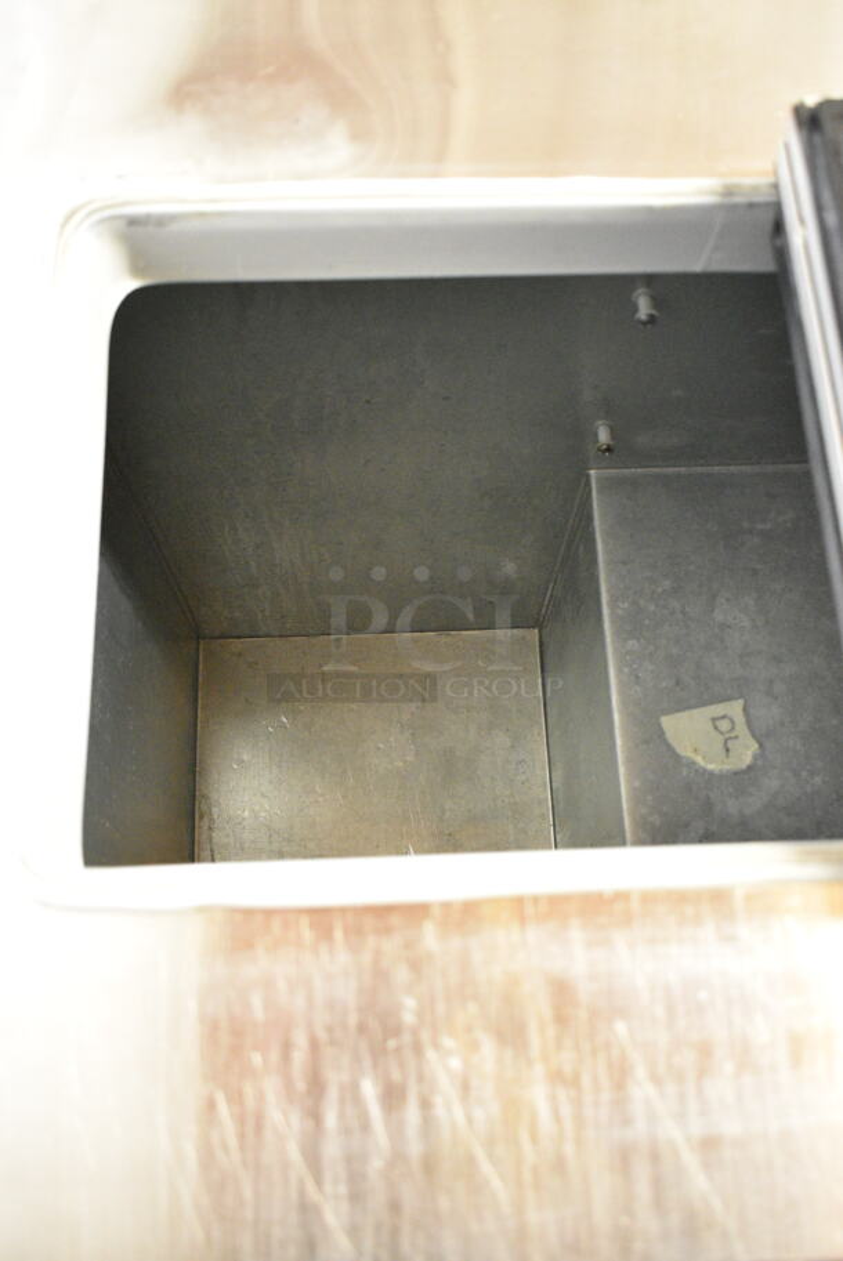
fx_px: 1157
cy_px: 630
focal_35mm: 33
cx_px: 422
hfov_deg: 40.0
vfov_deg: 57.2
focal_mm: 22
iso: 6400
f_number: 3.8
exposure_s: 1/50
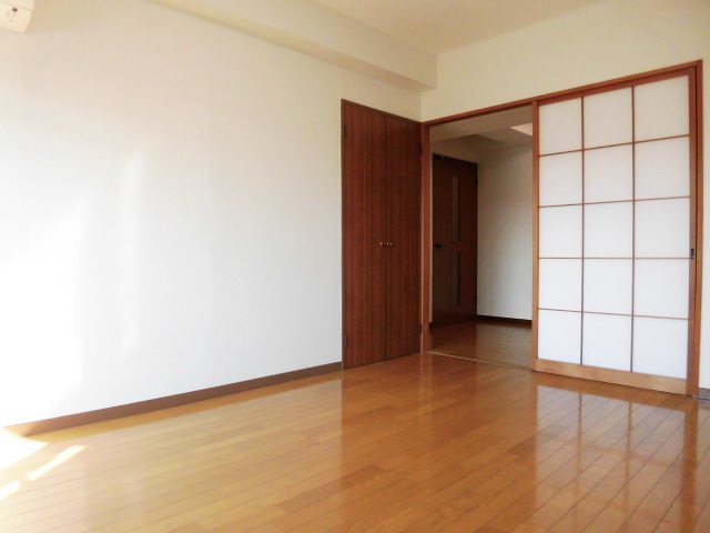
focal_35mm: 24
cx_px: 355
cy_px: 266
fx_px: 492
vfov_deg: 56.8
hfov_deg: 71.6
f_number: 3.1
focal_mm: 4.3
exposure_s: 1/100
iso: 125
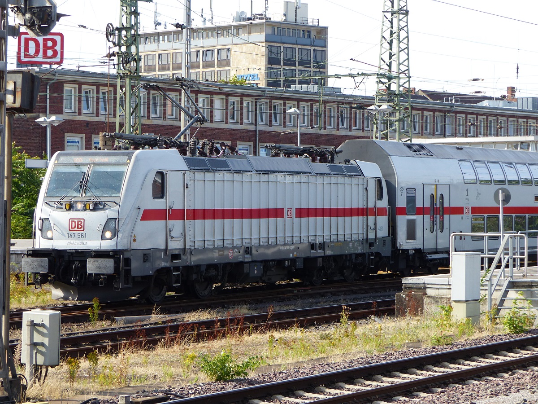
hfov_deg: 17.3
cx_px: 269
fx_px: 1772
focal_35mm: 114
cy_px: 202
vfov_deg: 13.0
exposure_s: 1/400
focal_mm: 20.5
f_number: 4
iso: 100
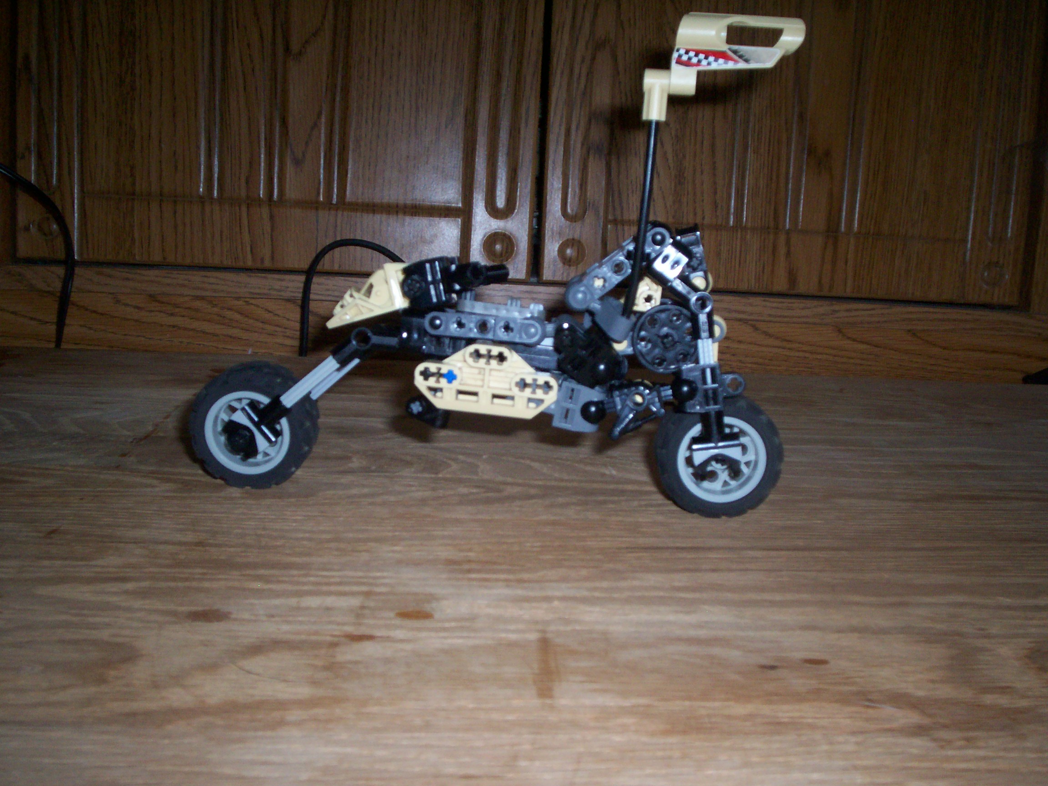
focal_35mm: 36
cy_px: 393
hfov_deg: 51.4
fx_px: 1090
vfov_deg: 39.7
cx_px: 524
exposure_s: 1/64
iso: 140
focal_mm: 5.9
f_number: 4.5
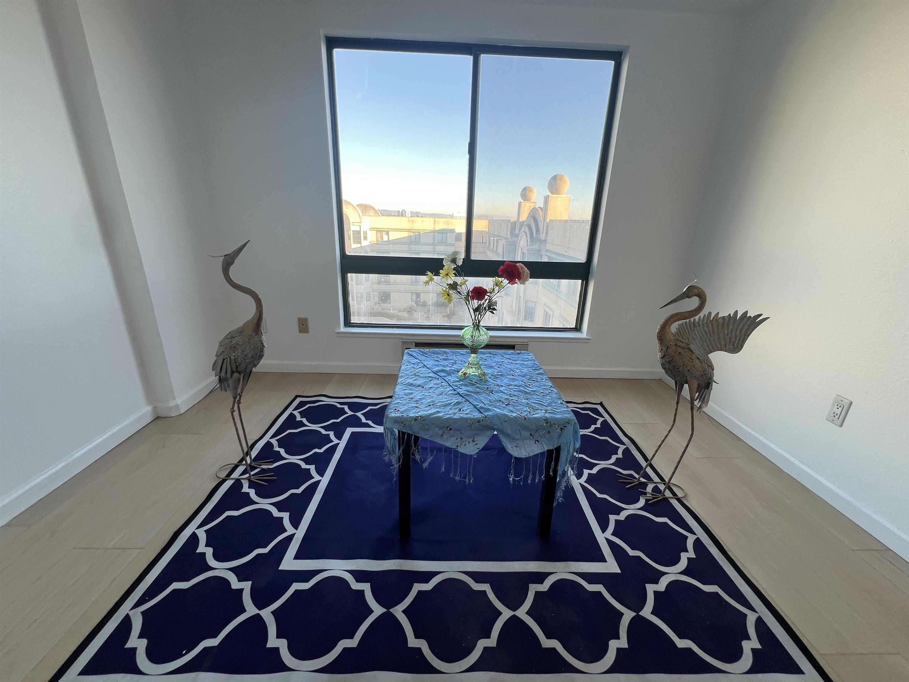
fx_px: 341
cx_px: 454
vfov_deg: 89.9
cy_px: 341
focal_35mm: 13
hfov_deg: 106.2
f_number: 1.8
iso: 40
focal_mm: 1.57
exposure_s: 1/99
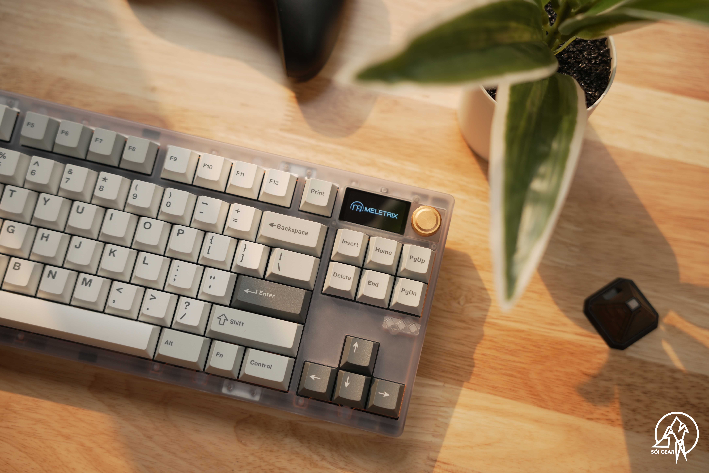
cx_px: 354
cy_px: 236
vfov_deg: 26.7
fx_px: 996
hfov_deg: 39.2
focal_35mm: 51
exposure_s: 1/400
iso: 125
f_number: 2.8
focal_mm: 50.6
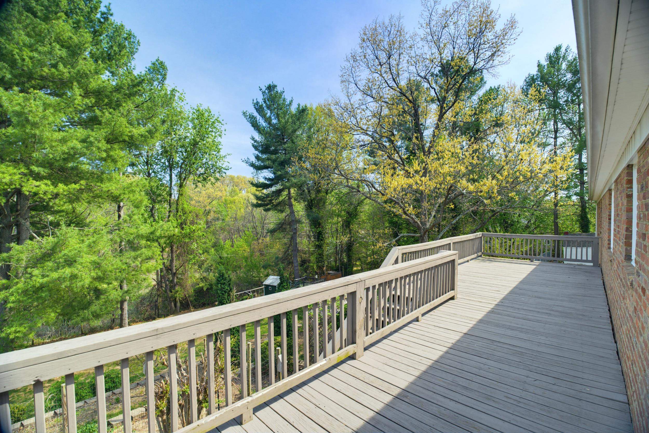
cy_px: 216
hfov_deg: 96.7
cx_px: 324
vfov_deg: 73.8
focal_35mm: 16
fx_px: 288
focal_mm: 16
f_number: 5.6
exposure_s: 1/200
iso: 1000
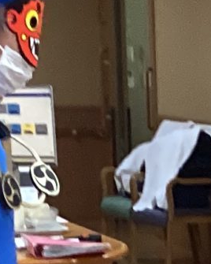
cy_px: 587
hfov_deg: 6.6
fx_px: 1803
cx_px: 348
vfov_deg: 7.9
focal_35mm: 231
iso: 200
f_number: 2.4
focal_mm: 3.3
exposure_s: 1/50
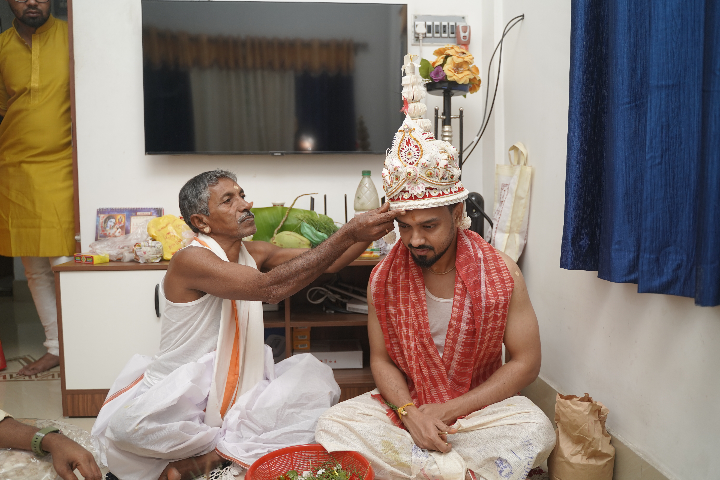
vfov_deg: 43.6
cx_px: 360
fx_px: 600
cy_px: 240
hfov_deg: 61.9
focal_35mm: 30
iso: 400
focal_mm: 30
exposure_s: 1/160
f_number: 2.8
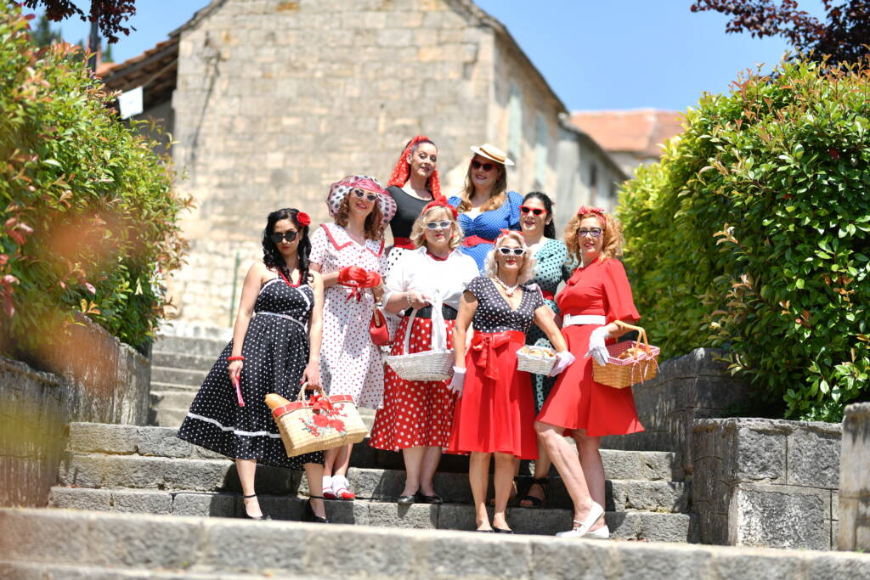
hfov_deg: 23.9
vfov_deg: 16.1
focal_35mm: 85
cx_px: 435
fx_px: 2054
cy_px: 290
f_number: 1.8
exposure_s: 1/1000
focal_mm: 85
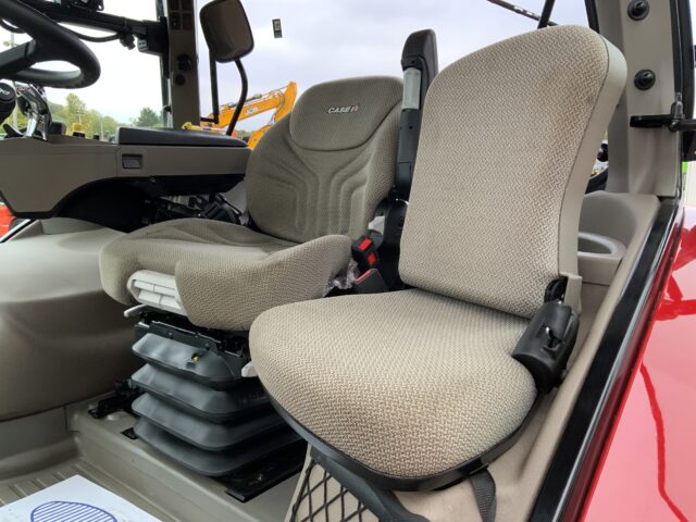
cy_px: 261
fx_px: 583
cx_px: 348
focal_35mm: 29
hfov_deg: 61.7
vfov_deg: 48.2
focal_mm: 3
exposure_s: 1/60
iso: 80
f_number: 1.8
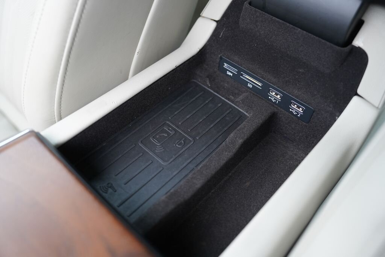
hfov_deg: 60.3
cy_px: 128
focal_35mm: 31
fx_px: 332
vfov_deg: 42.3
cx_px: 192
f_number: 2.8
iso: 500
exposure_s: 1/40
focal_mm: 31
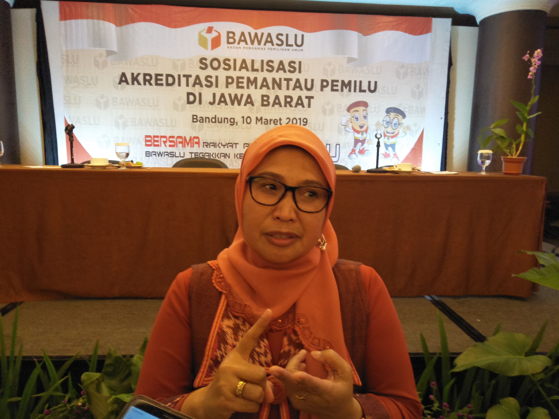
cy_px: 210
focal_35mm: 20
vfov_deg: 66.0
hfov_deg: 81.7
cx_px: 280
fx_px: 323
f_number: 2.2
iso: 367
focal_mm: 3.46
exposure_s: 1/33
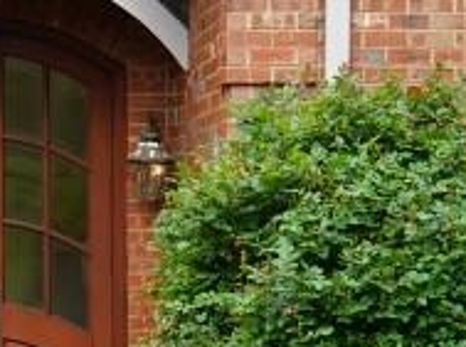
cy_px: 231
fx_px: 2714
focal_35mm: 202
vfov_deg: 7.3
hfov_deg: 9.7
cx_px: -7
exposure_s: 1/125
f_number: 5.6
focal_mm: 49
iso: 100
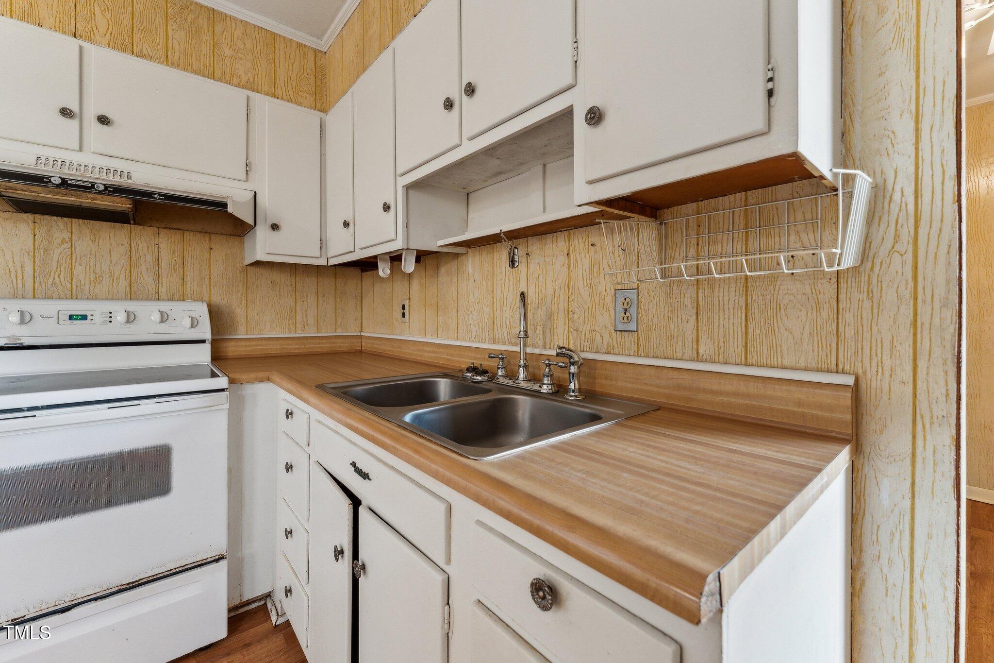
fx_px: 386
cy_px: 332
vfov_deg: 81.2
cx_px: 497
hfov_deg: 104.3
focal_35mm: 14
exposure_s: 1/60
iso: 2000
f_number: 7.1
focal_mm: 14
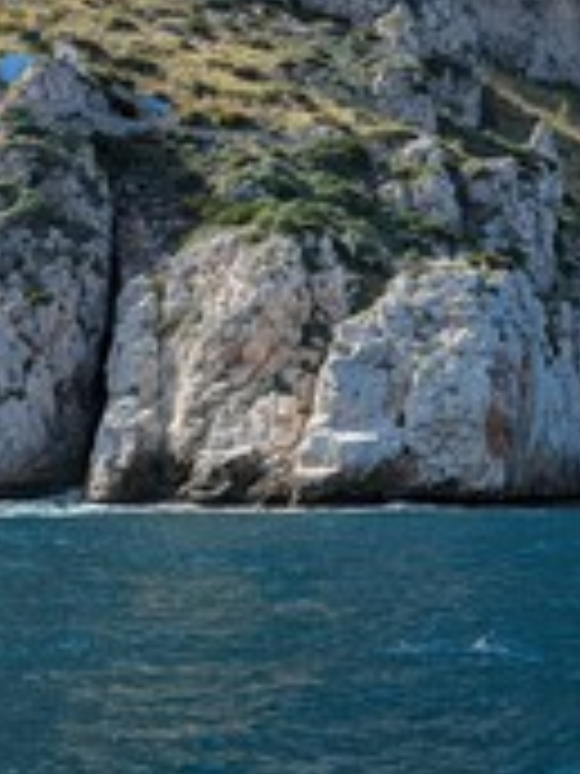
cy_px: 36
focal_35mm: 58
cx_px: 571
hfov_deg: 24.2
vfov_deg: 31.2
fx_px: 1296
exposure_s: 1/1919
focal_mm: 5.43
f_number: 1.89
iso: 45
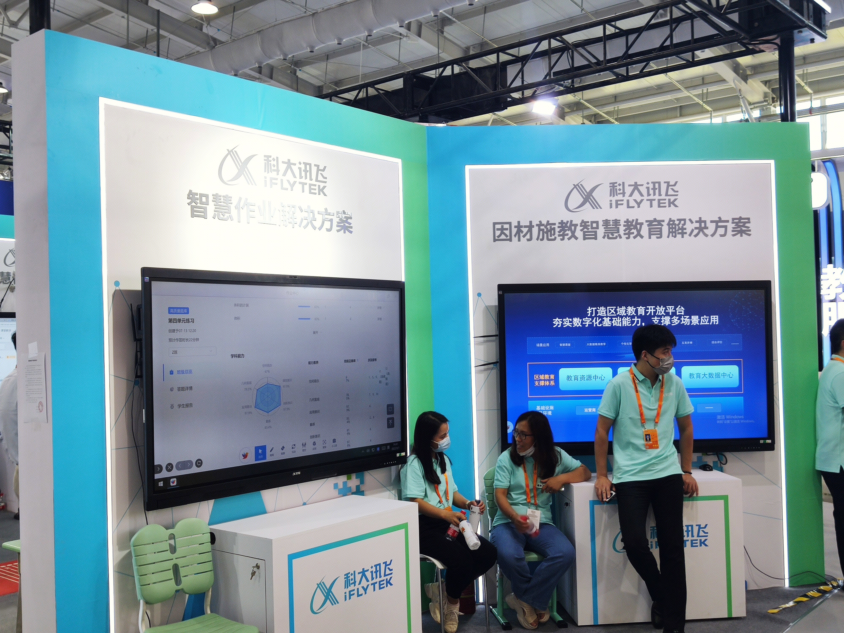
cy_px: 316
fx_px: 878
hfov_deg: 51.4
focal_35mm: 36
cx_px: 422
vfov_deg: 39.7
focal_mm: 4.75
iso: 120
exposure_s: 1/100
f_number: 1.75
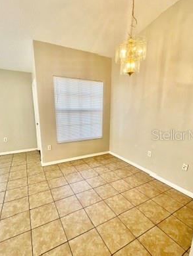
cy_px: 135
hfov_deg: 78.2
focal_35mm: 16
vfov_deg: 94.4
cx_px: 96
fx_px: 119
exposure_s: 1/120
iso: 64
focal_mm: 1.57
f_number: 1.8
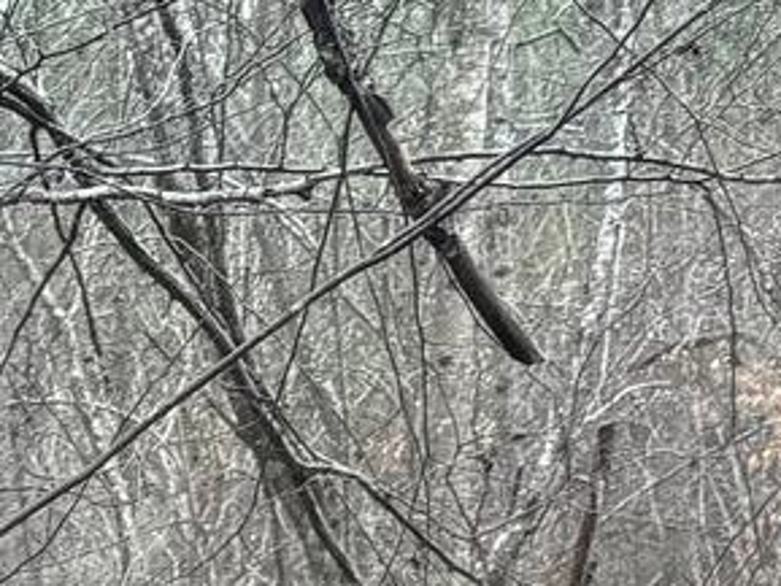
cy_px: 1812
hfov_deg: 10.7
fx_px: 3837
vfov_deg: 7.6
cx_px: -735
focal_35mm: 170
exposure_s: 1/387
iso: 80
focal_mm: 6.76
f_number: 1.78
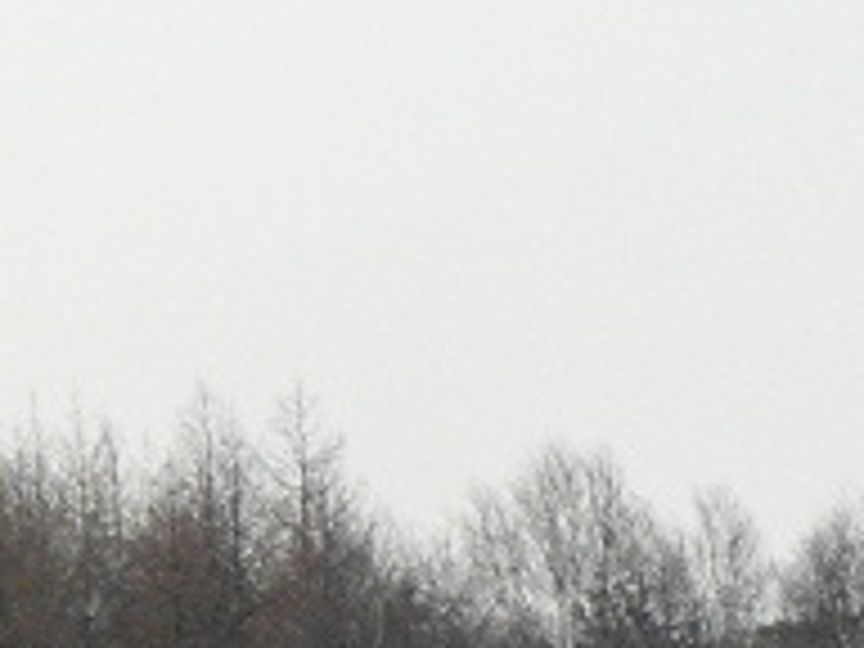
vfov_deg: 1.2
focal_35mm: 1251
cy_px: 878
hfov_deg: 1.6
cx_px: 2223
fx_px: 31224
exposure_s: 1/400
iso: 100
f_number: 5.6
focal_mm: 38.4
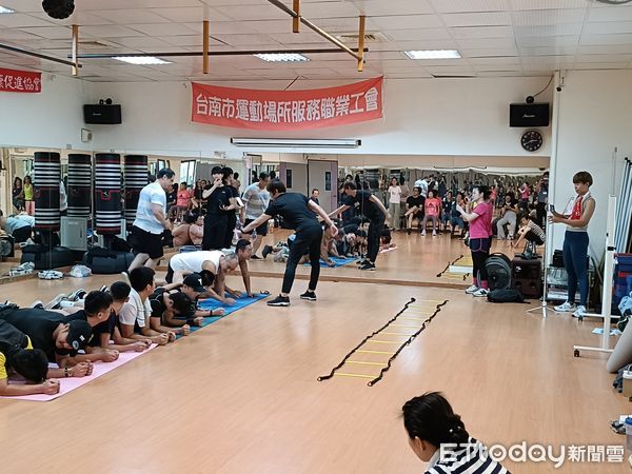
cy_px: 237
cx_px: 316
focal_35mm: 42
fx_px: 767
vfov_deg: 34.3
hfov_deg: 44.8
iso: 2338
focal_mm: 4.7
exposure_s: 1/60
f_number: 1.7
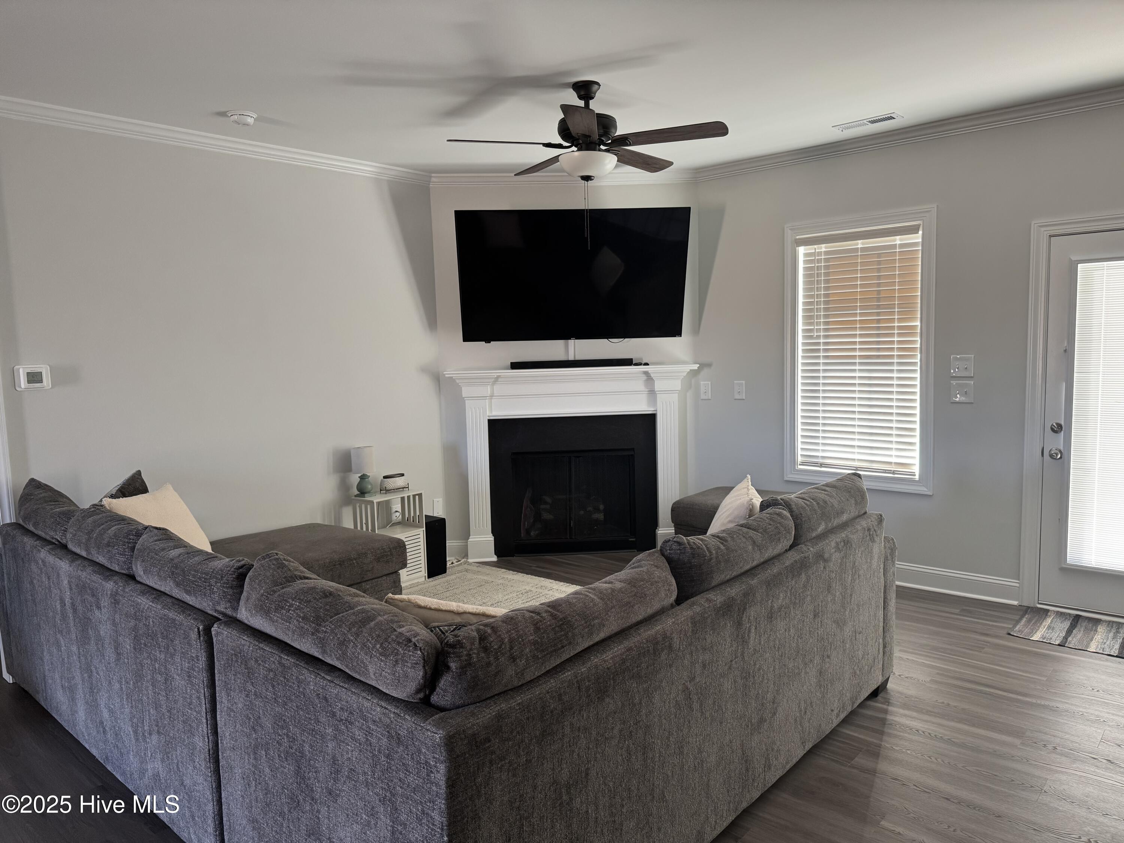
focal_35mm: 24
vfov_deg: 56.8
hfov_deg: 71.6
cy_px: 422
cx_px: 562
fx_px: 779
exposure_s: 1/102
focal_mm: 6.76
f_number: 1.78
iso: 200
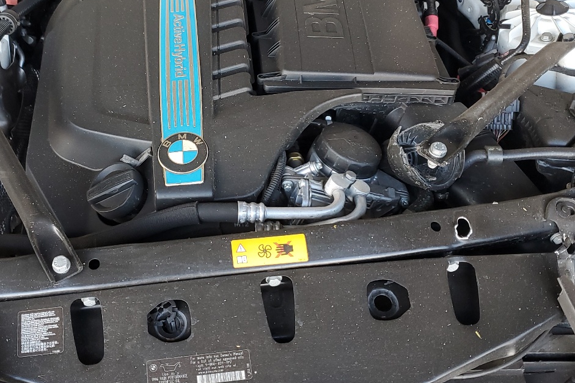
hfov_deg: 42.6
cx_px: 235
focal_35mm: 46
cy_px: 144
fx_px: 735
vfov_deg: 29.1
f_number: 1.5
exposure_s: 1/60.2
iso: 60
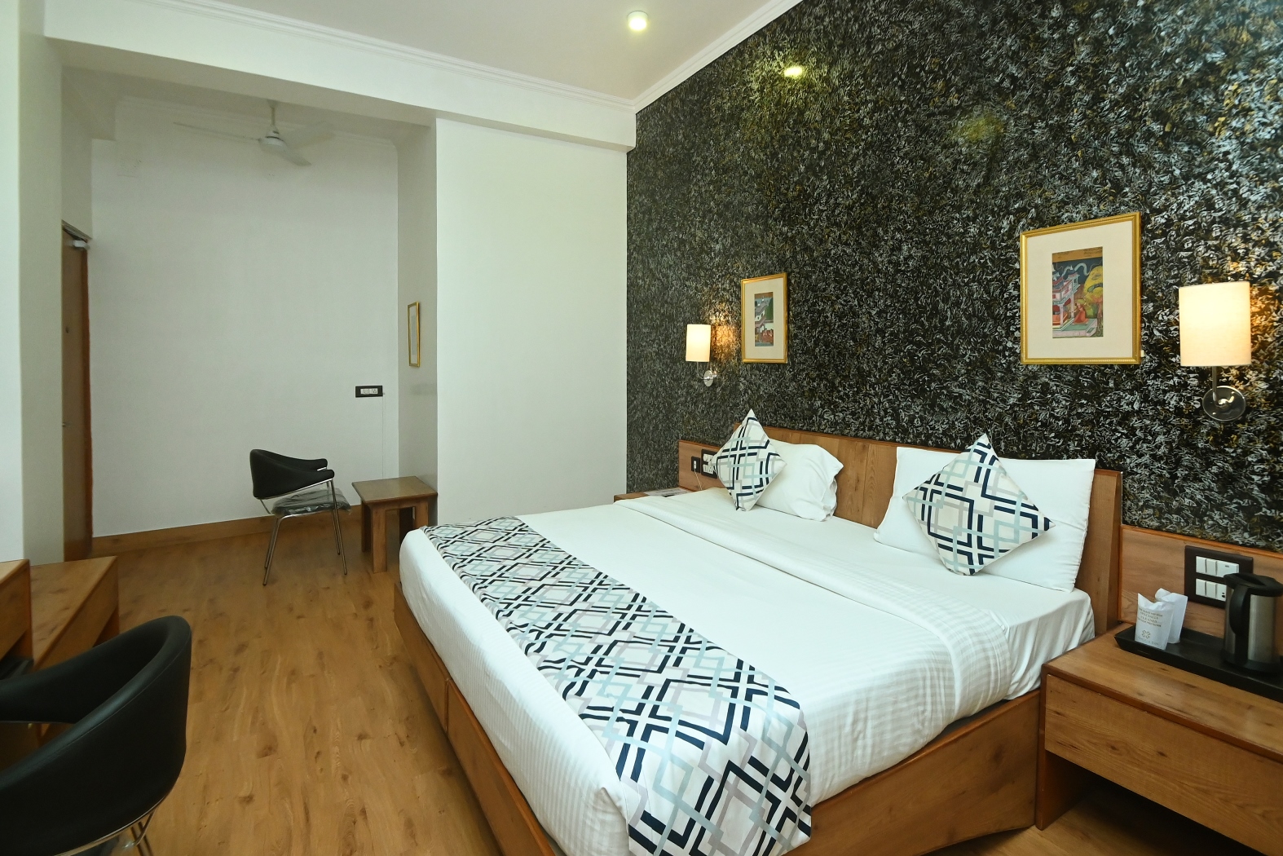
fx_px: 535
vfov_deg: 77.3
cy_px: 428
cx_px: 642
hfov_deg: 100.4
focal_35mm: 15
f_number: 5.6
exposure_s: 1/125
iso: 2000
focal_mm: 10
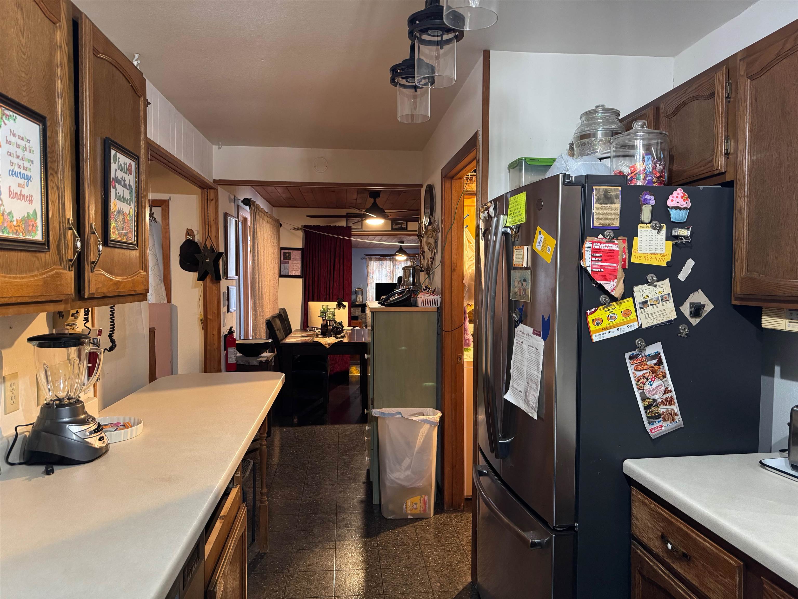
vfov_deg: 56.8
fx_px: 553
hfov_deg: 71.6
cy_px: 300
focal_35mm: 24
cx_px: 399
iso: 800
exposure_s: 1/40
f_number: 1.78
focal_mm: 6.76
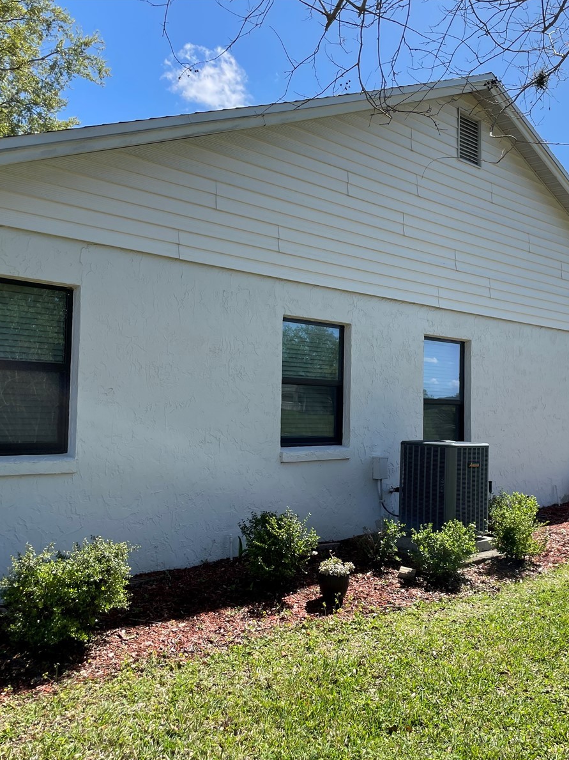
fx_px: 767
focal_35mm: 35
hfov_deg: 40.2
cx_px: 373
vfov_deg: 52.6
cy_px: 382
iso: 32
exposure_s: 1/2506
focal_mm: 4.2
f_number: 1.6
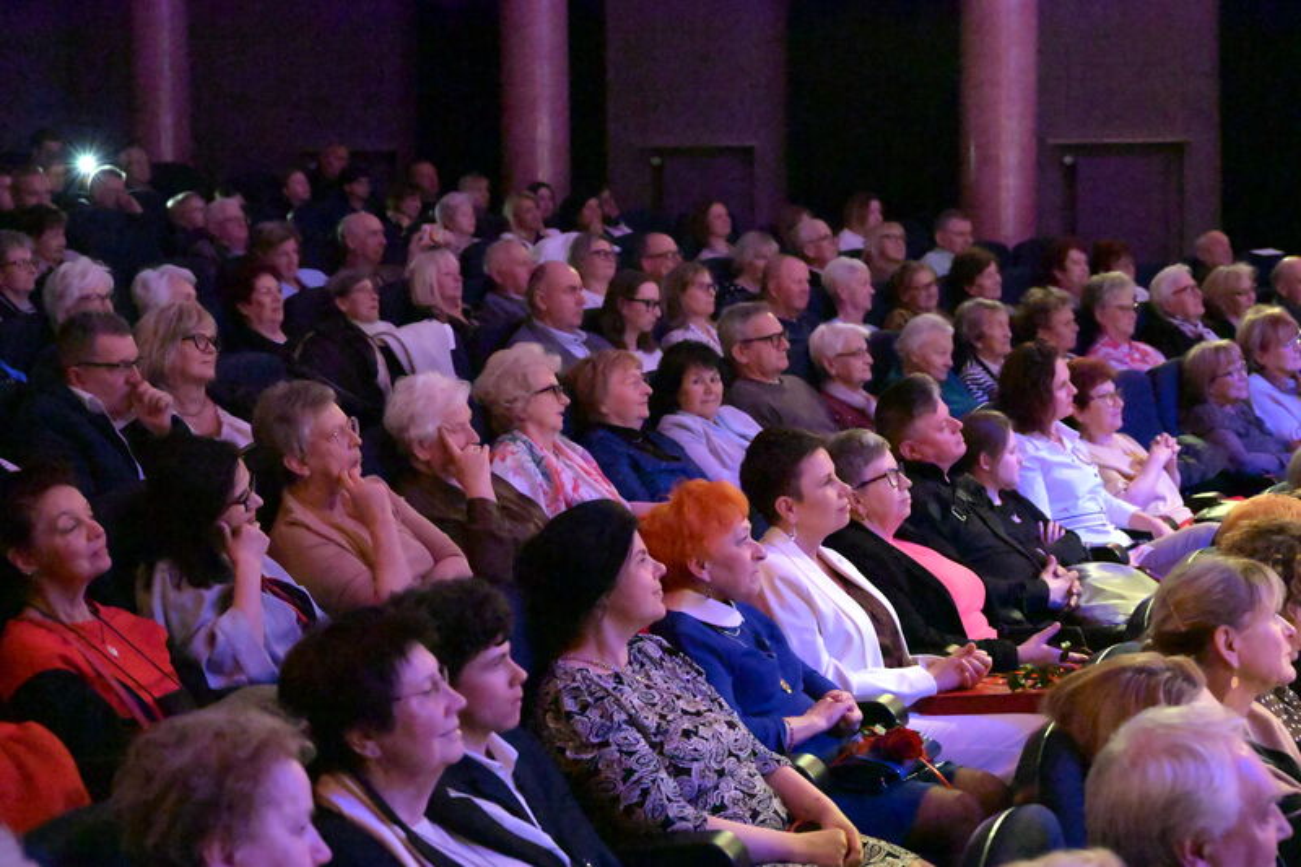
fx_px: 2348
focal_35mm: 65
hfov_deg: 31.0
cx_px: 650
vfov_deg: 20.9
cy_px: 434
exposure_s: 1/60
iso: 64000
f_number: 6
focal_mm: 65
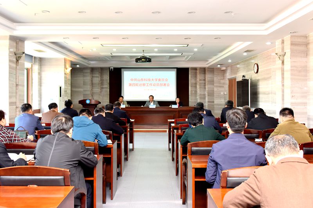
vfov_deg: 42.3
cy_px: 104
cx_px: 156
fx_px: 269
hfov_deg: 60.3
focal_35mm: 31
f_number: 7.1
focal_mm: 31
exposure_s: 1/50
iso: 800
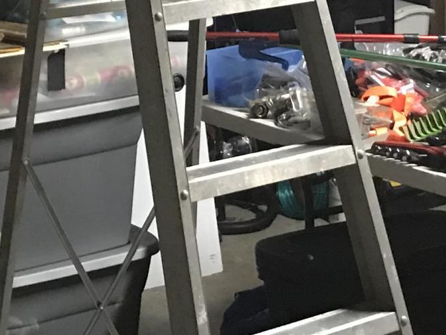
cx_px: 217
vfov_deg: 11.3
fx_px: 1637
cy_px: -126
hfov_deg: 15.5
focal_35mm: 127
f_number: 1.8
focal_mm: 3.99
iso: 100
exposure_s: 1/6
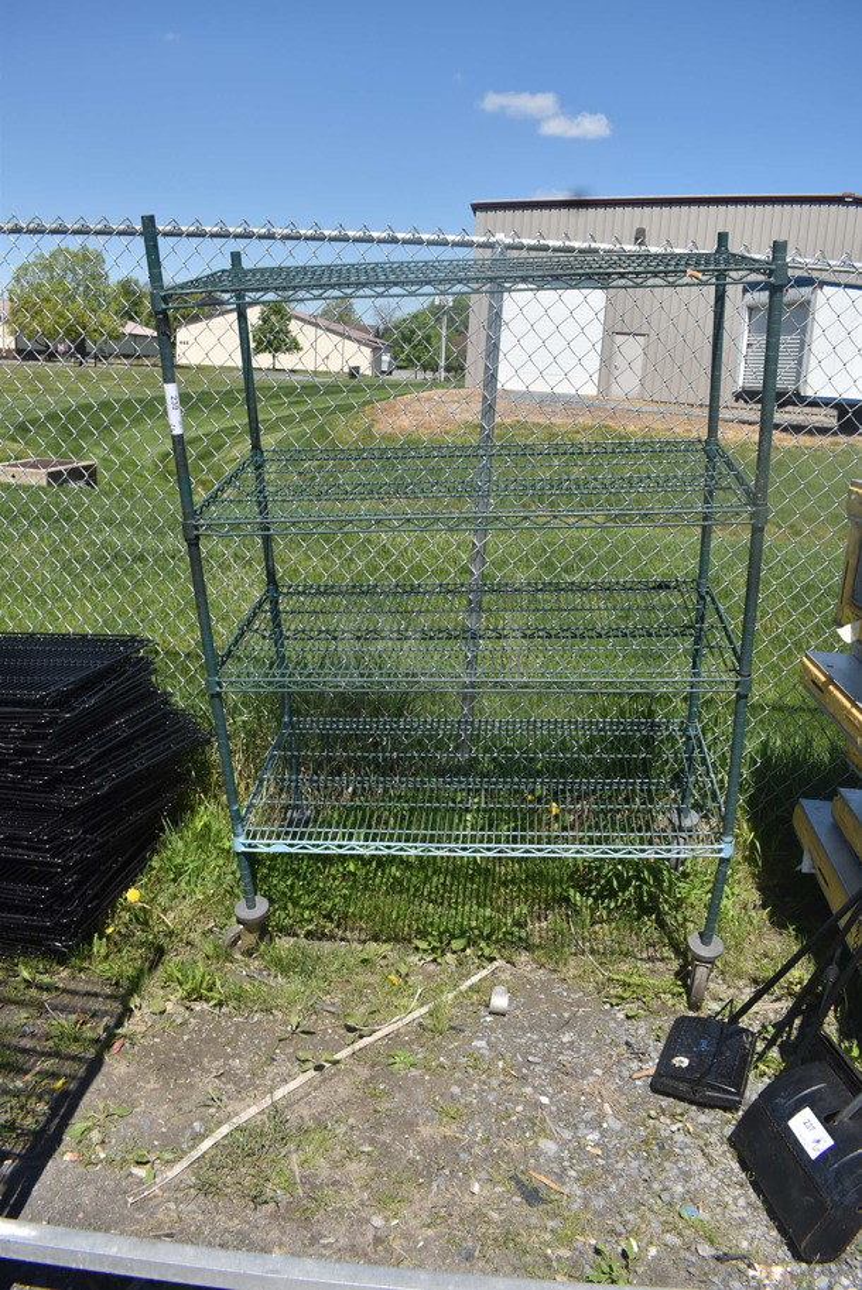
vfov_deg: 67.3
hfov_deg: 48.0
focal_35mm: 27
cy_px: 645
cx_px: 431
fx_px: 968
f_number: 7.1
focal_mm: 18
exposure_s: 1/320
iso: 100
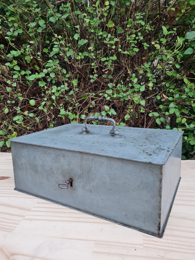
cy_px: 130
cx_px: 98
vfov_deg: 67.3
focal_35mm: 26
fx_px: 195
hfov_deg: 53.1
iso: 160
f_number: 1.8
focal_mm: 5.4
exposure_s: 1/100
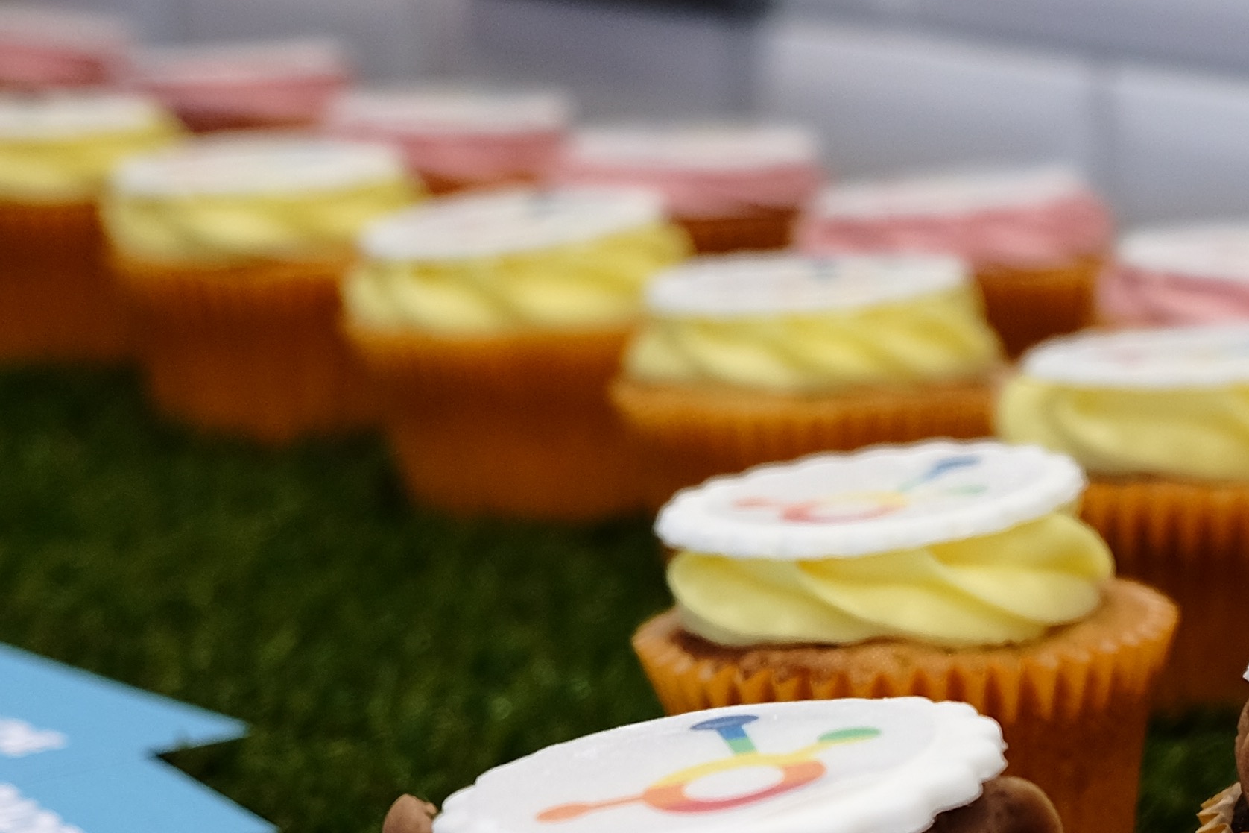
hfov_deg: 17.3
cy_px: 940
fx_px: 3850
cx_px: 1634
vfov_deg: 12.1
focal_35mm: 111
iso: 400
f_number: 3.2
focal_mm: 25.4
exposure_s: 1/125
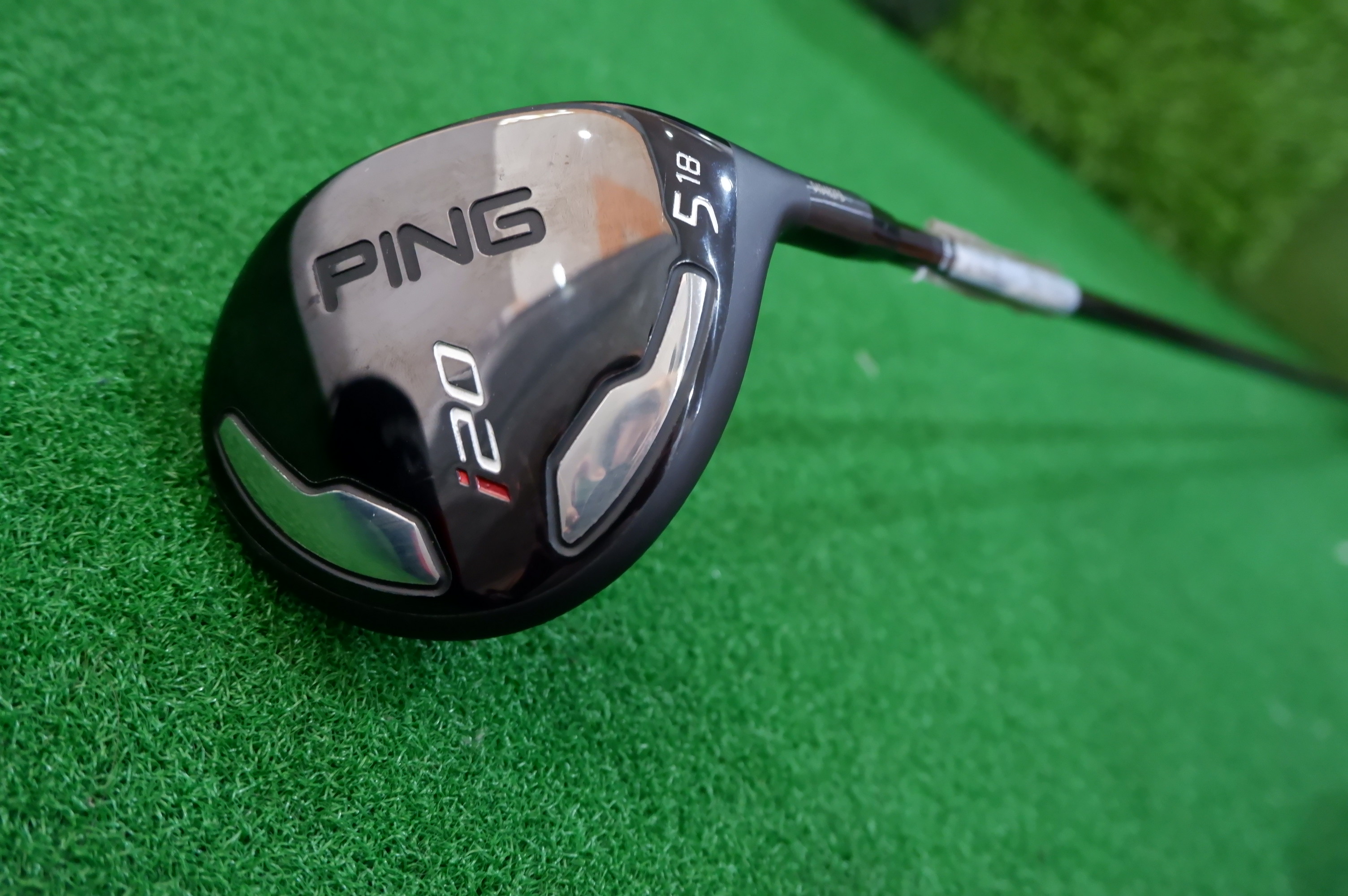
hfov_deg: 62.0
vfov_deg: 43.5
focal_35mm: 30
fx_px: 1122
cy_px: 448
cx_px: 674
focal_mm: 20.9
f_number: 4.2
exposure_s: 1/38
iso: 3200
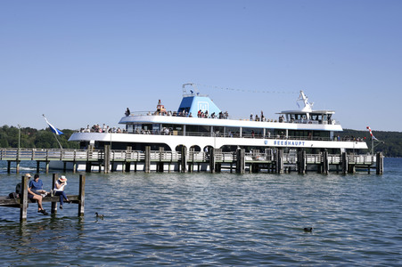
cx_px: 201
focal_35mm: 58
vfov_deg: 23.3
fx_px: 647
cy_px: 134
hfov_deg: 34.5
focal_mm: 58
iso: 125
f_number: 11
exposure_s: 1/160
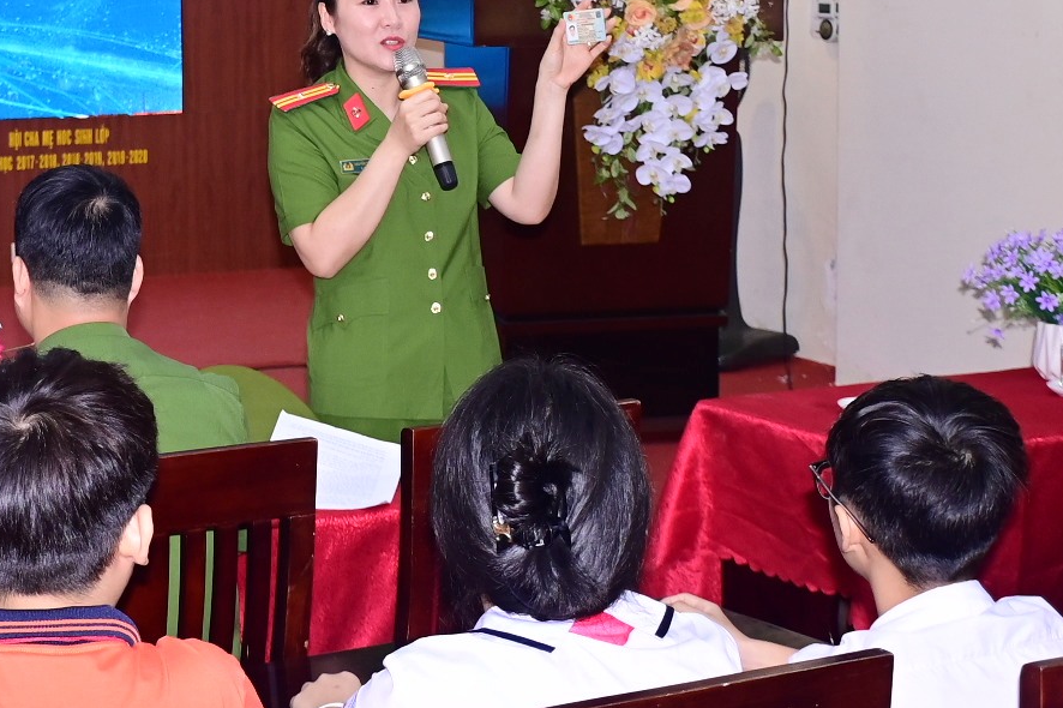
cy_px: 96
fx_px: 2361
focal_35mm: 80
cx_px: 188
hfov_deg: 24.9
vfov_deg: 16.9
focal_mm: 24
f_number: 3.8
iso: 800
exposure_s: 1/200
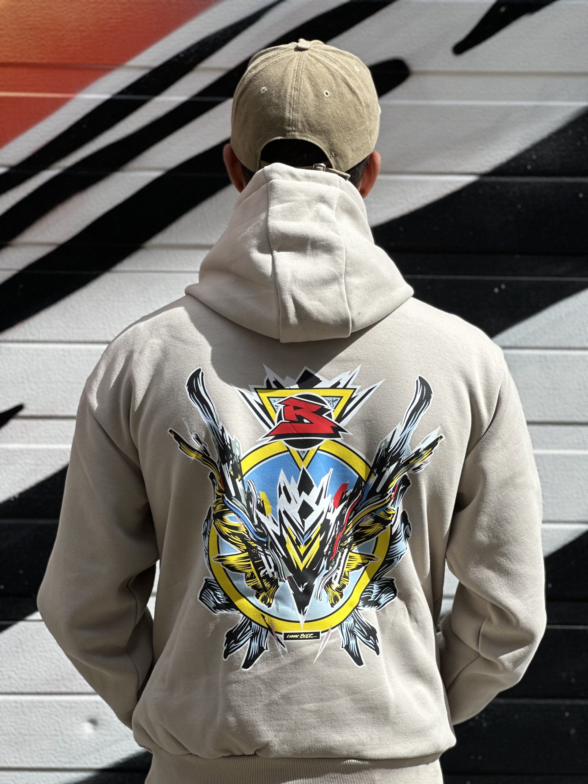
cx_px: 294
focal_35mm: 77
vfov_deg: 25.3
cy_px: 392
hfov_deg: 19.1
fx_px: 1744
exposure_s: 1/1143
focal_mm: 9
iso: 32
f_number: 2.8
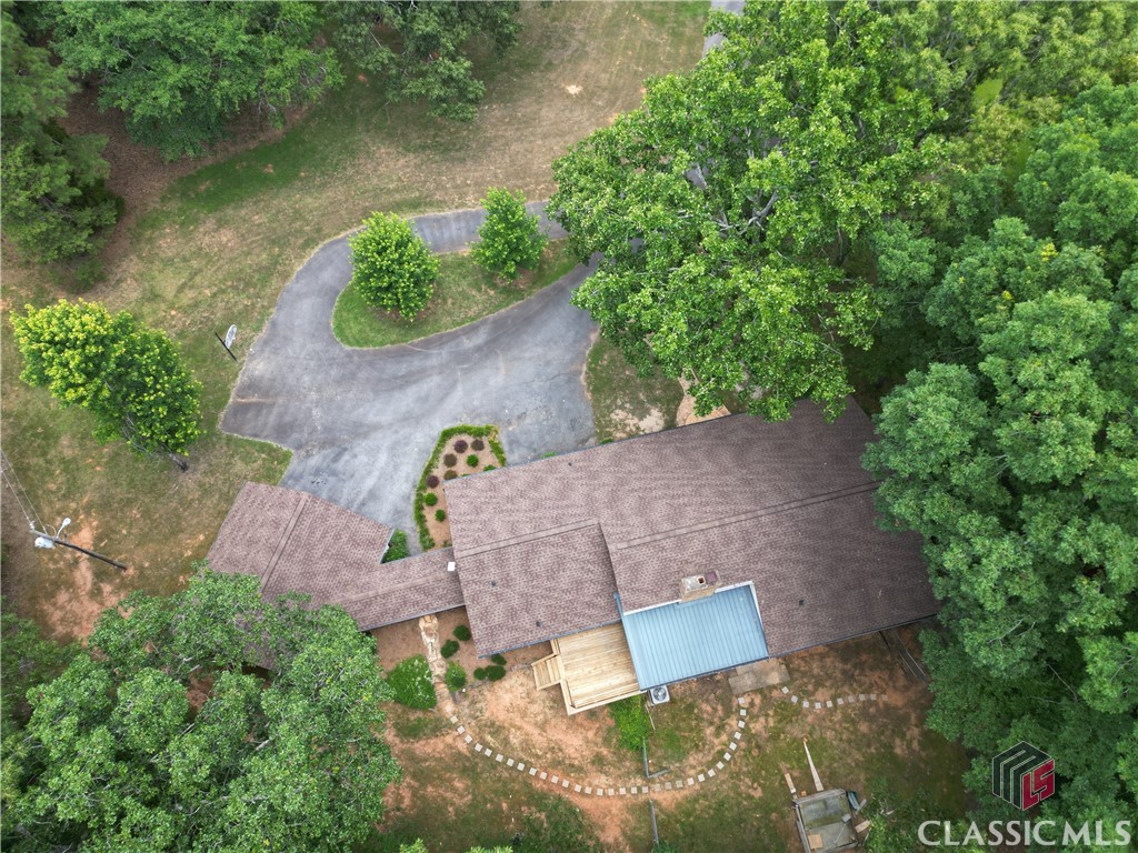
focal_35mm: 24
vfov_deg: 56.8
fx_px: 789
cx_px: 569
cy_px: 426
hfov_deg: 71.6
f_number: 1.7
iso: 100
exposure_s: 1/400
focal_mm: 6.72
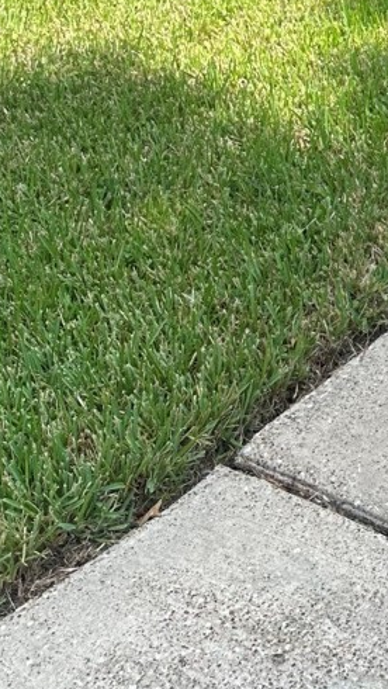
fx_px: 1498
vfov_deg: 22.9
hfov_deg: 14.3
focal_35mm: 82
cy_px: -219
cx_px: 468
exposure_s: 1/1107
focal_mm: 6.86
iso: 80
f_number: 1.78
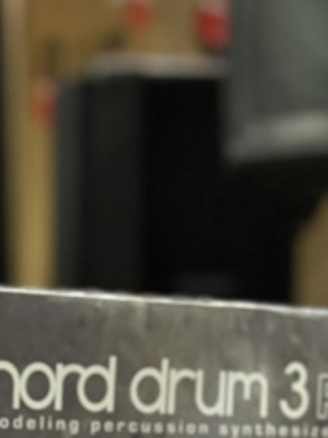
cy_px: 681
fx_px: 2276
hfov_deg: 8.1
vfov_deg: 10.6
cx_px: -135
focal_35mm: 180
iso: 250
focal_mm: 6.76
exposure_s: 1/33
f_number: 1.78
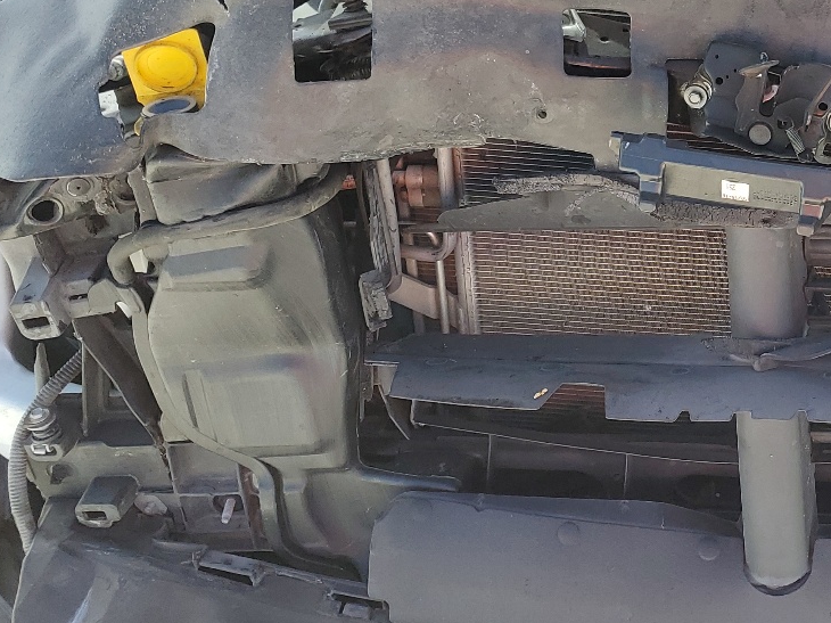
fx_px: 1368
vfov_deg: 25.3
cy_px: 137
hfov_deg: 31.8
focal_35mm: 57
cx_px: 787
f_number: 1.5
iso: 50
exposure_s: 1/714
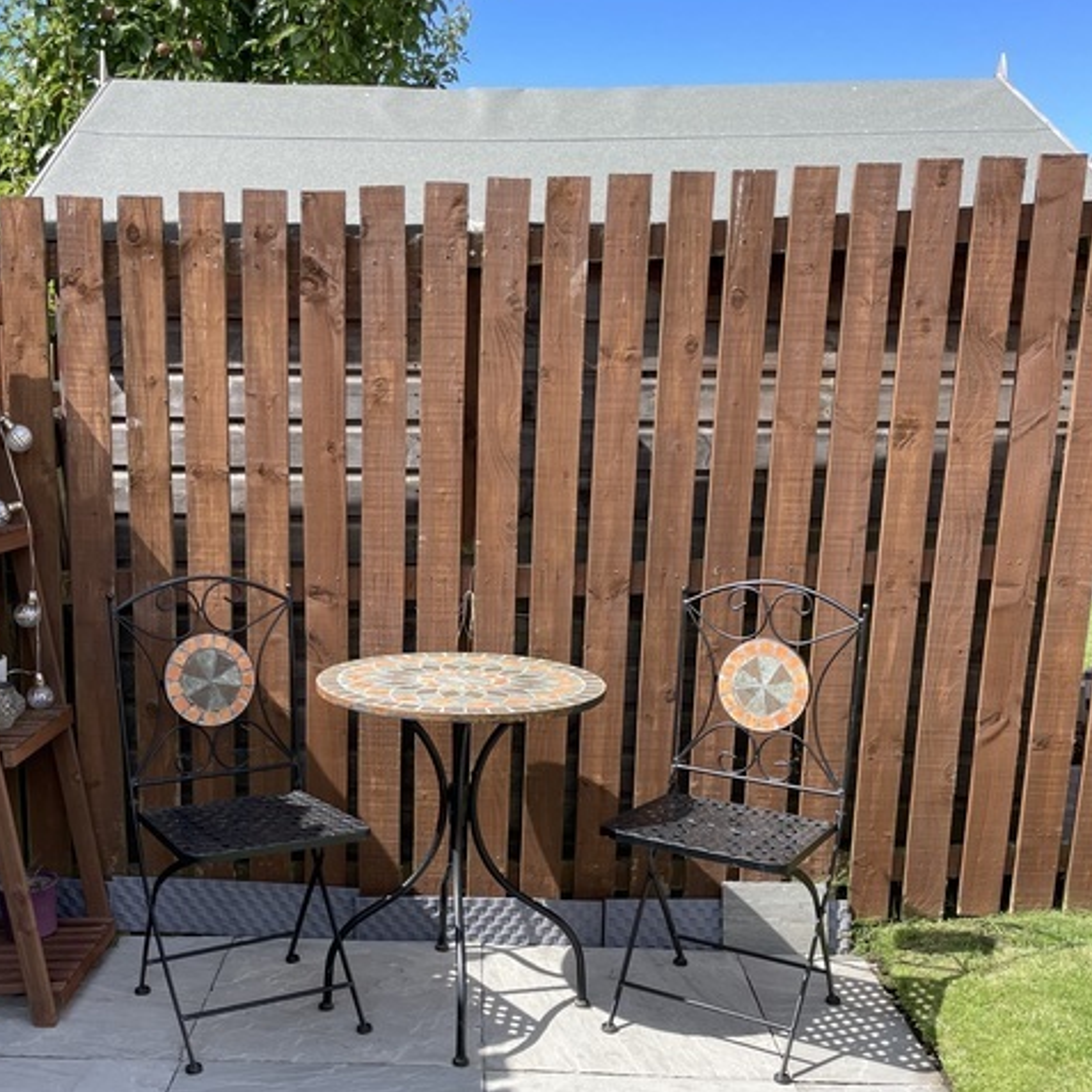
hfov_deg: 44.7
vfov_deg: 44.5
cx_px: 444
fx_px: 1321
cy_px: 698
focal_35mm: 37
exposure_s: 1/1511
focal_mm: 4.2
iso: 32
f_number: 1.6
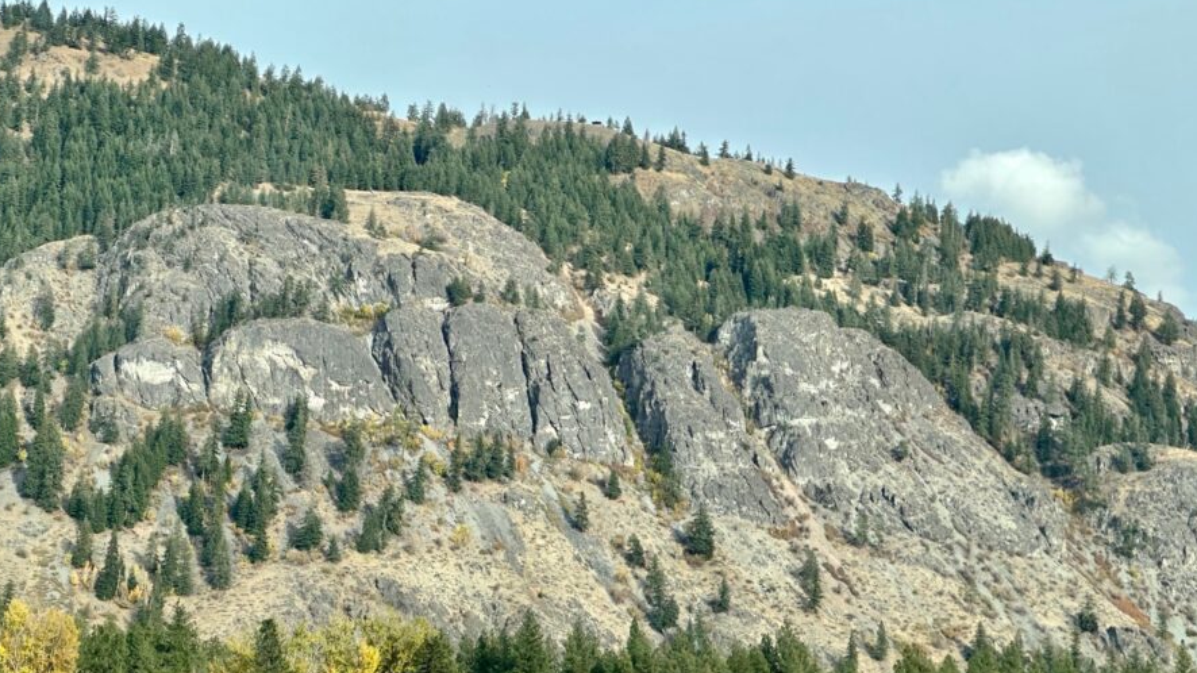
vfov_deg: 12.5
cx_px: 588
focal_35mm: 97
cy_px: 355
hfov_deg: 22.0
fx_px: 3078
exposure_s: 1/285
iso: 32
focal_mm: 9
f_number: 2.8
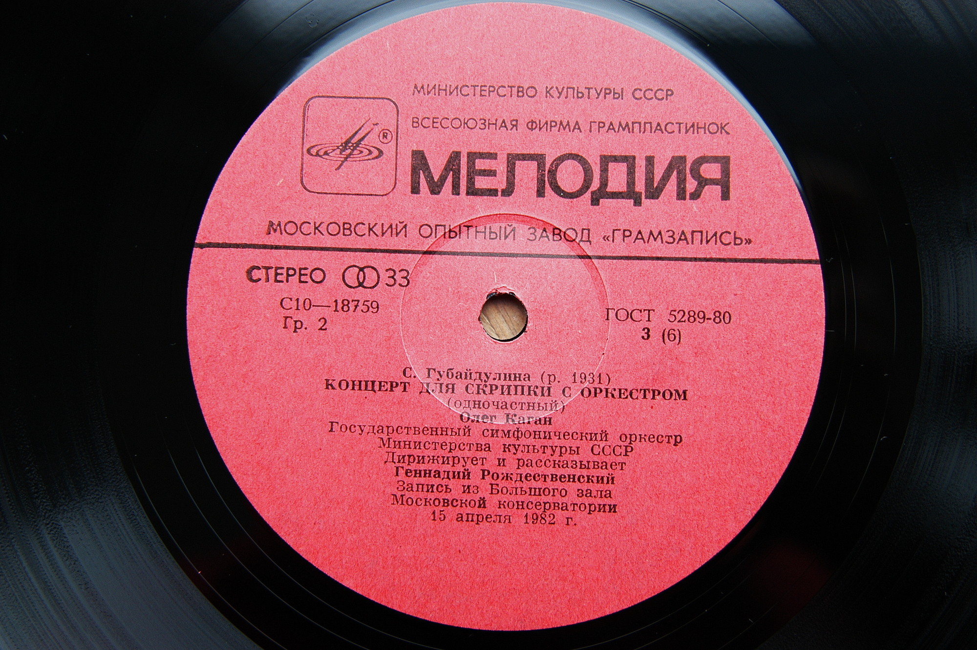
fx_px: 1424
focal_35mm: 52
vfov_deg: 25.7
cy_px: 325
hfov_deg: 37.9
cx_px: 488
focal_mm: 35
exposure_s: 1/60
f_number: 4
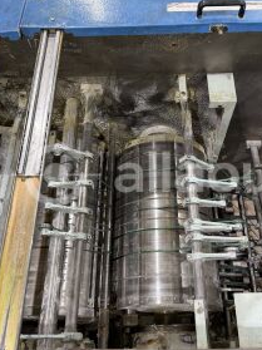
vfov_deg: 55.4
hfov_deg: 42.8
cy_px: 173
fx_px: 333
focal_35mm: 33
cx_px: 148
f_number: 1.78
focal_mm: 6.76
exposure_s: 1/50
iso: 160
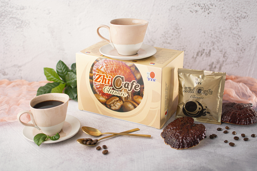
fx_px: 375
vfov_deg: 25.8
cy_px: 86
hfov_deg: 37.8
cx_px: 128
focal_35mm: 52
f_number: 2.5
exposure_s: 1/160
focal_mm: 35
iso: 100
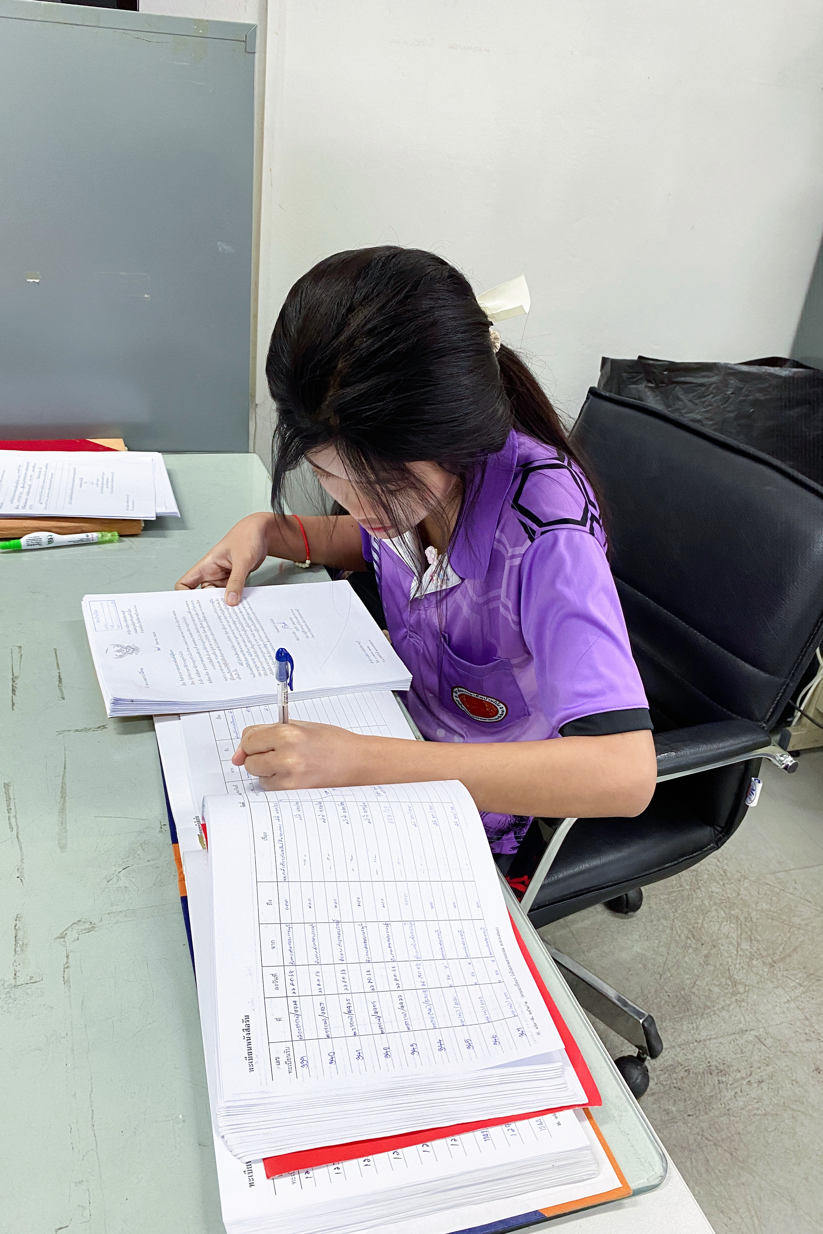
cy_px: 613
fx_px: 960
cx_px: 362
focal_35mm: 28
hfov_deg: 46.3
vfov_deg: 65.5
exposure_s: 1/50
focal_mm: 4.25
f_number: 1.8
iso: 100
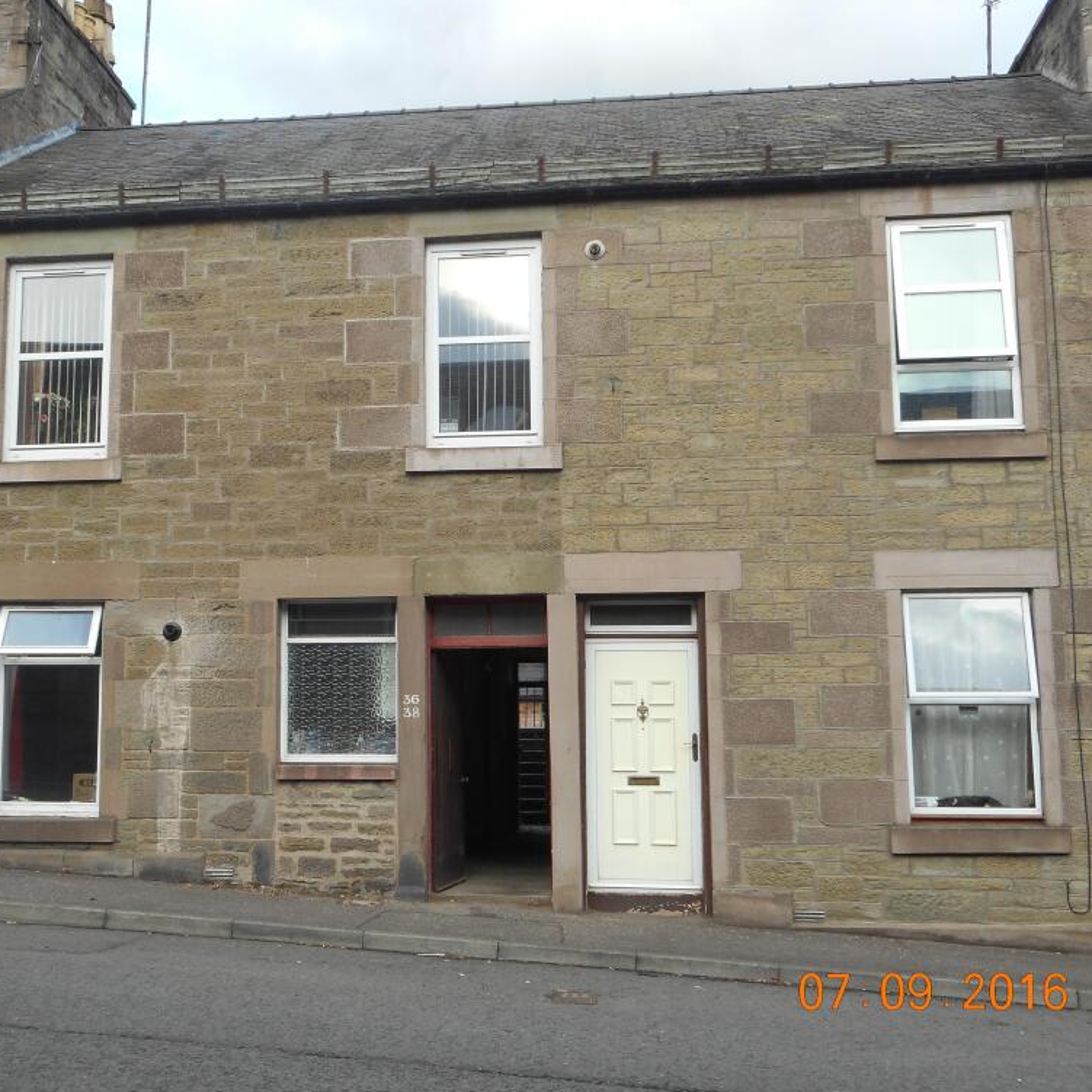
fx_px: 1463
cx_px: 400
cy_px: 541
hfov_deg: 40.6
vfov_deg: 40.9
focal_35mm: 41
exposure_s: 1/80
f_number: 4.2
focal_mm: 6
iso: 80
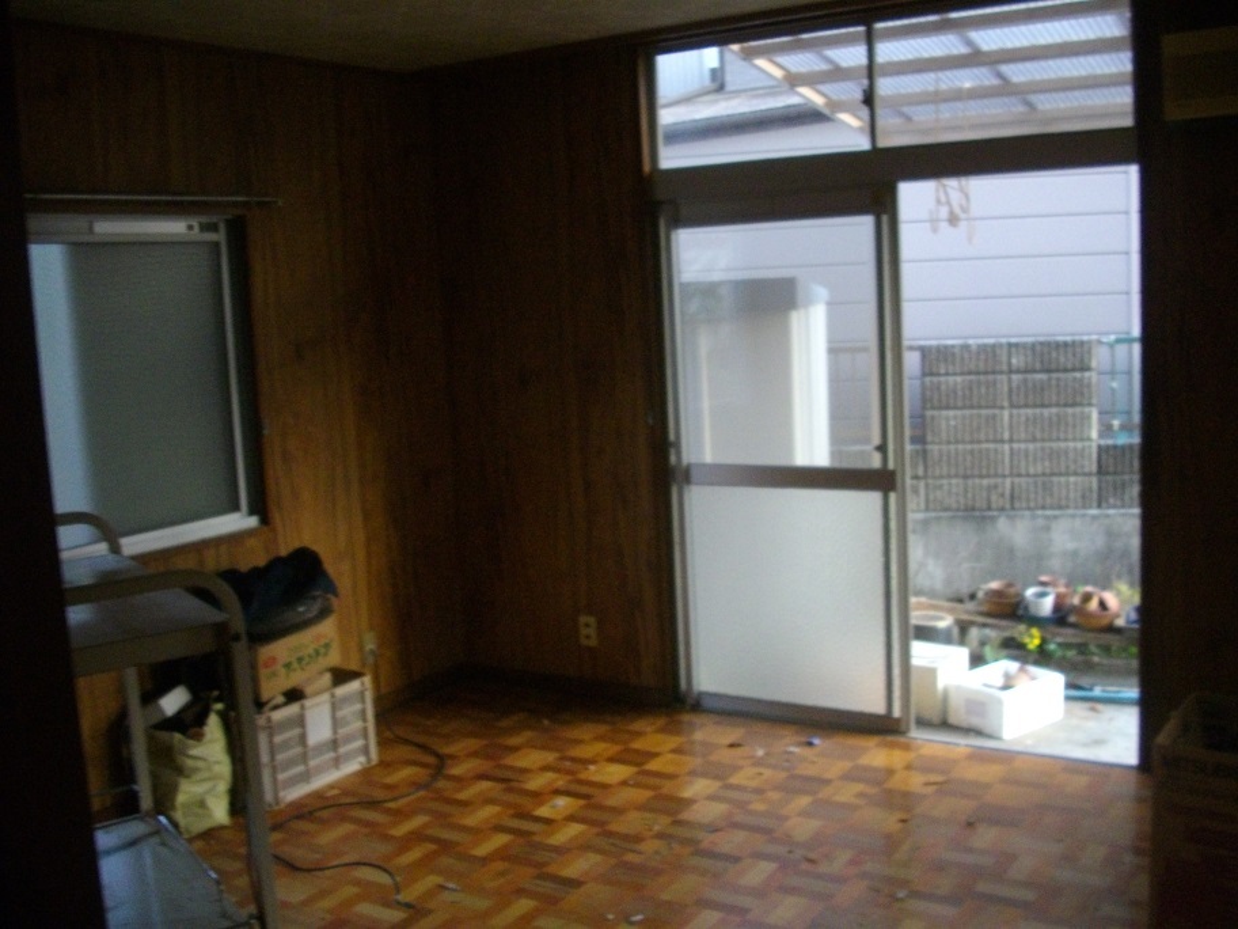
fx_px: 1323
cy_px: 464
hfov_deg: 50.1
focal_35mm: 37
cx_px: 619
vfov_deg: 38.7
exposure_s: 1/50
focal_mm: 6.2
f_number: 2.8
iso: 364
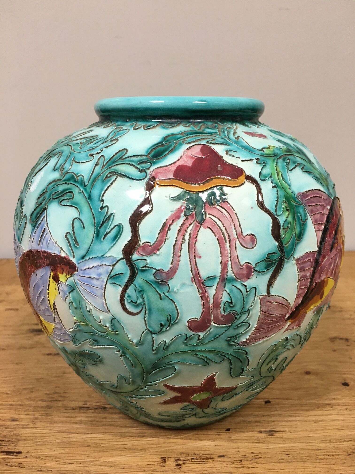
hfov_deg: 48.2
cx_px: 178
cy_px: 237
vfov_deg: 61.7
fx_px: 397
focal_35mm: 29
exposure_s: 1/33
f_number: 2.2
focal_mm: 4.15
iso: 100
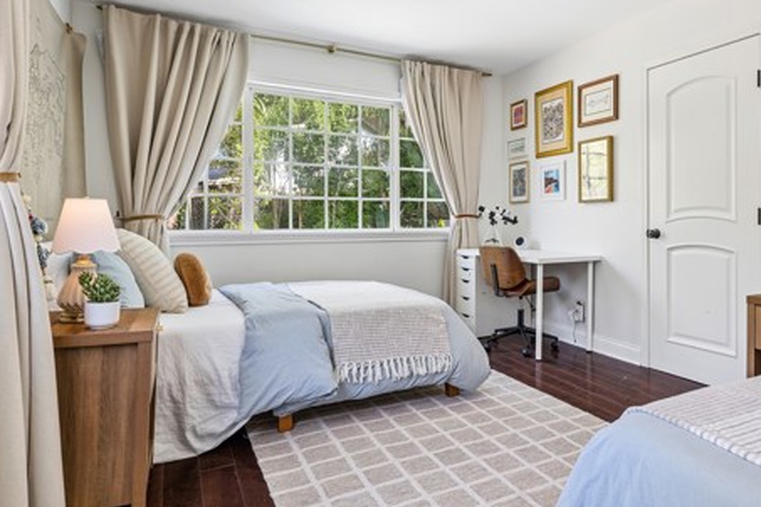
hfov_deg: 72.4
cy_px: 222
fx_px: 507
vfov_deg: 53.0
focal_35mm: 24
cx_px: 479
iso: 250
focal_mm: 17
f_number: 9
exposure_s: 1/5
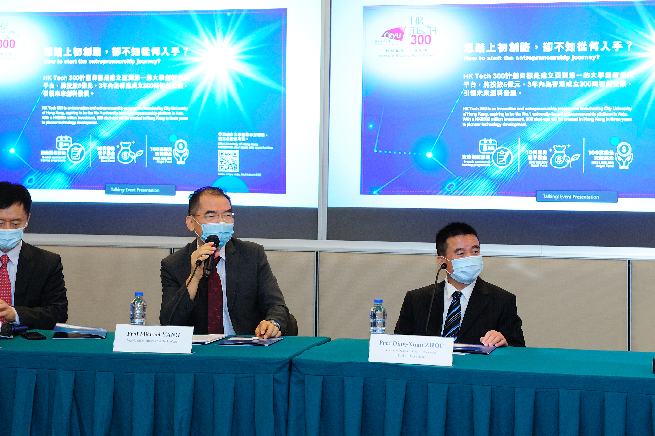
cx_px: 315
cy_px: 168
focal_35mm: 82
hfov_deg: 24.8
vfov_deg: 16.6
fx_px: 1491
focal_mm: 60
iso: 800
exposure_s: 1/60
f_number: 5
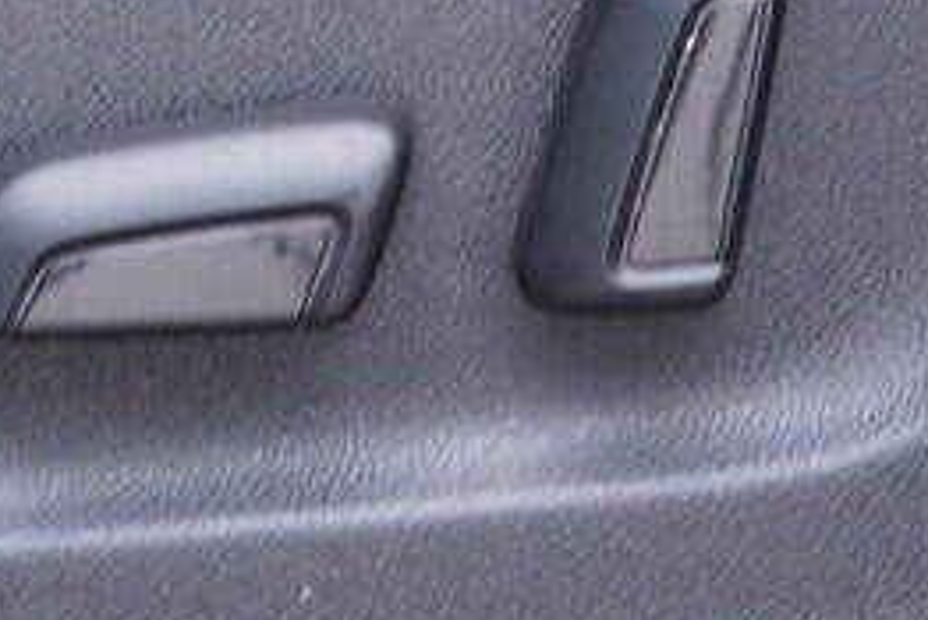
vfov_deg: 6.6
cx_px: 259
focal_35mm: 198
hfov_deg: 10.4
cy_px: -779
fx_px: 5107
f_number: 2.8
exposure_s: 1/40
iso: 320
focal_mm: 24
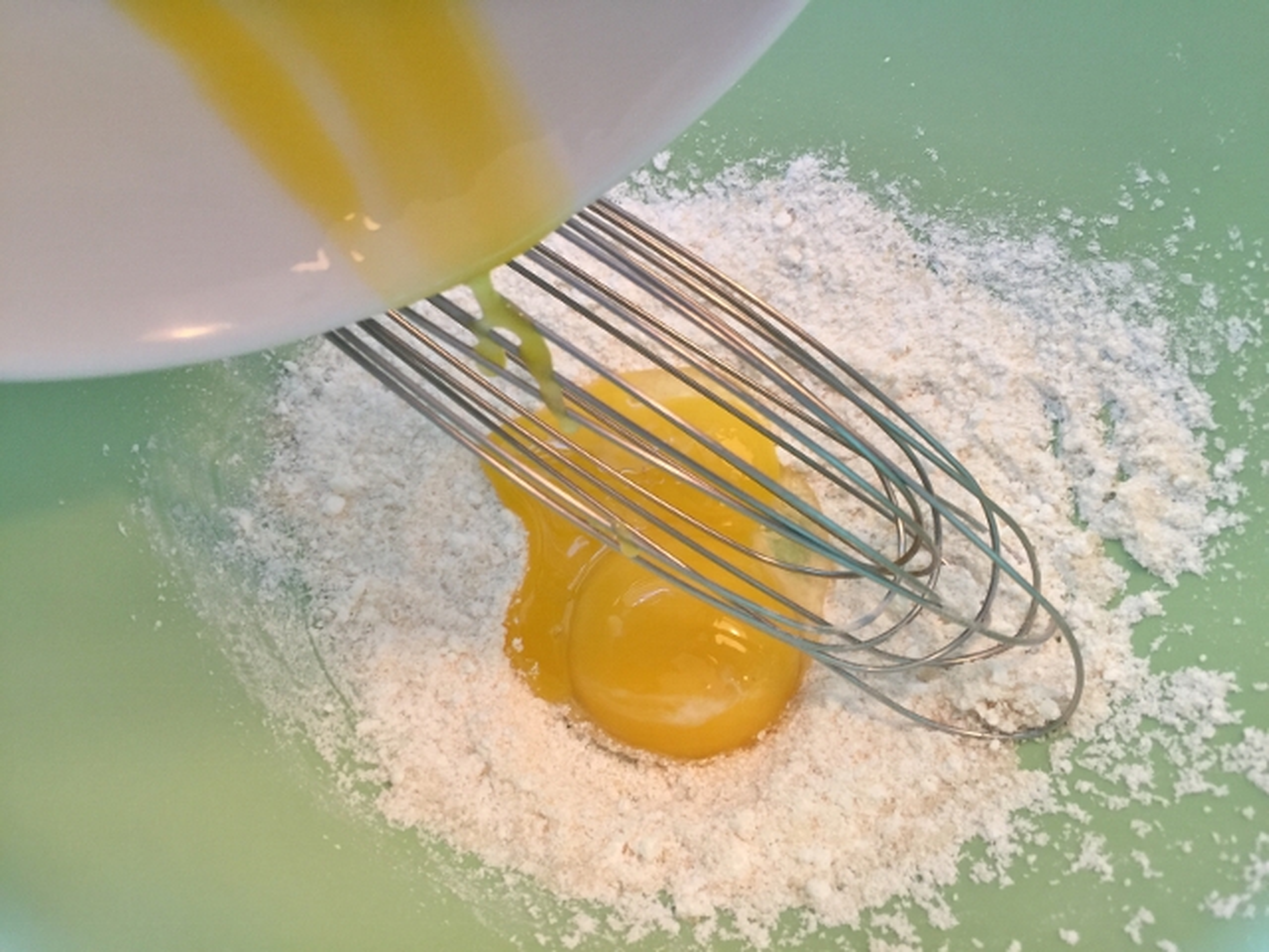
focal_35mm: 29
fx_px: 1063
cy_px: 476
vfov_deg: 48.2
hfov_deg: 61.7
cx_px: 634
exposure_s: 1/15
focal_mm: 4.15
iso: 32
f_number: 2.2
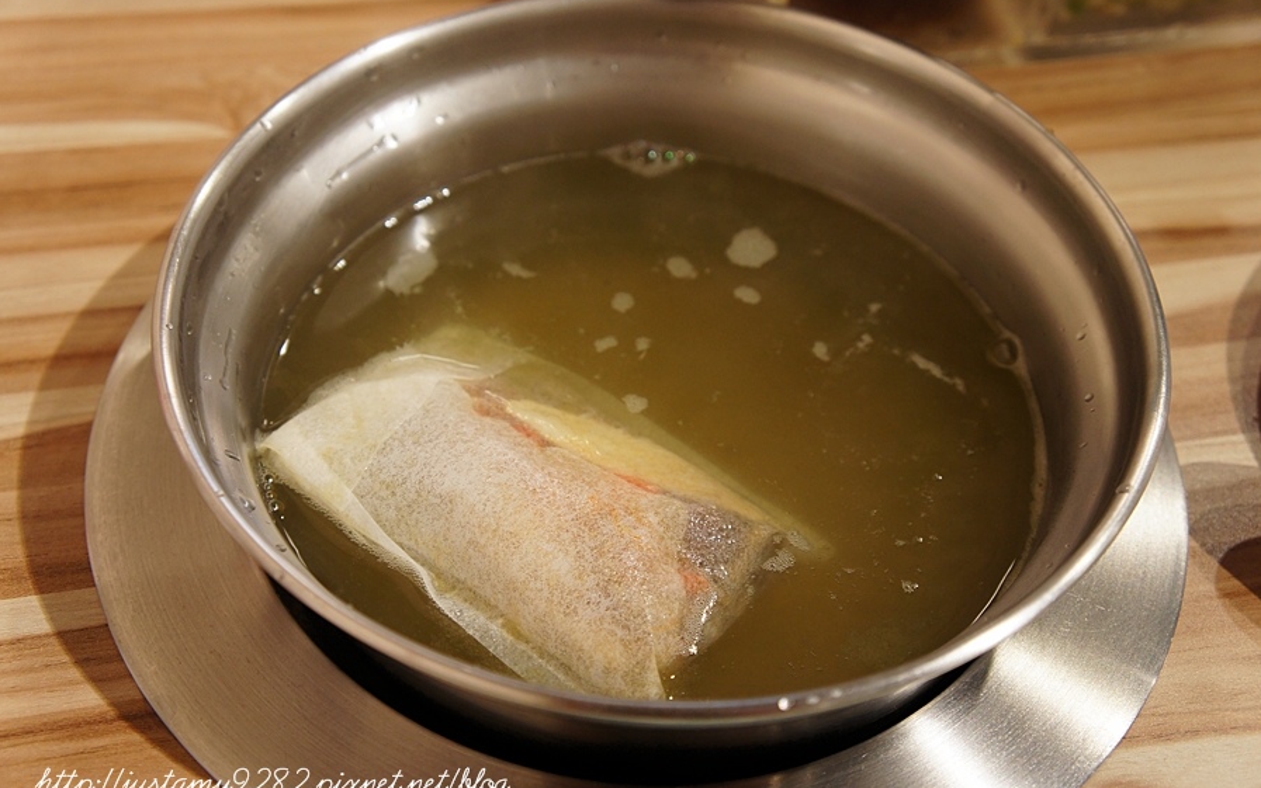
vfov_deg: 28.0
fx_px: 1581
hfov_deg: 43.5
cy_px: 401
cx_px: 630
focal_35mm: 46
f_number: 4.5
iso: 500
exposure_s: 1/50
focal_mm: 30
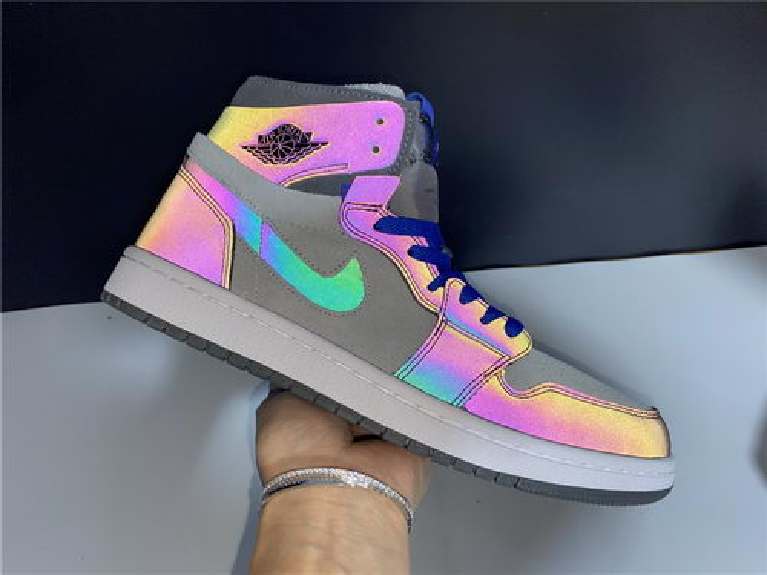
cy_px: 288
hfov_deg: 67.3
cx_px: 384
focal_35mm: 26
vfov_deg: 53.1
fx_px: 576
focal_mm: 4.25
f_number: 1.8
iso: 32
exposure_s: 1/14
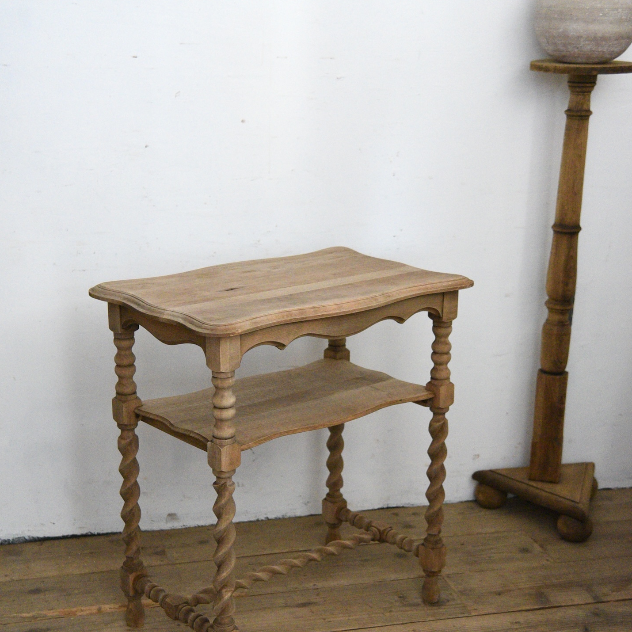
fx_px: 1219
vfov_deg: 29.0
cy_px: 364
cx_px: 316
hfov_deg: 29.1
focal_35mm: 59
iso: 11400
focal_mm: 46
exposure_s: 1/50
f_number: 4
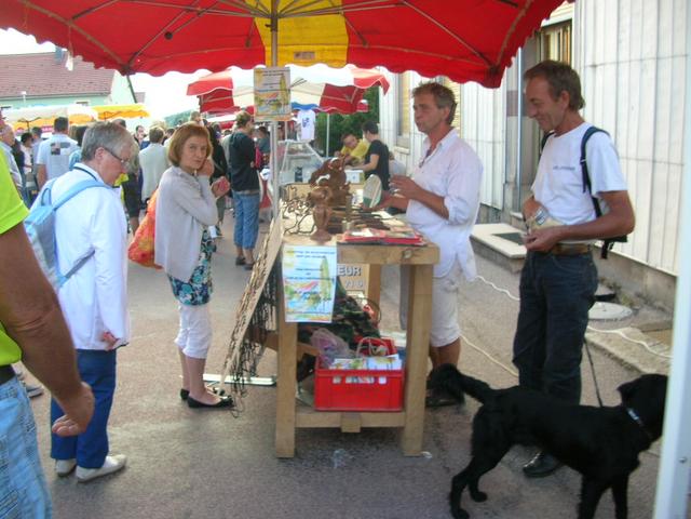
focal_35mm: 35
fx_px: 699
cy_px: 260
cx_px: 346
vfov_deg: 40.7
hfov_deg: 52.6
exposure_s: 1/52.8
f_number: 2.8
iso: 50
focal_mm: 5.8
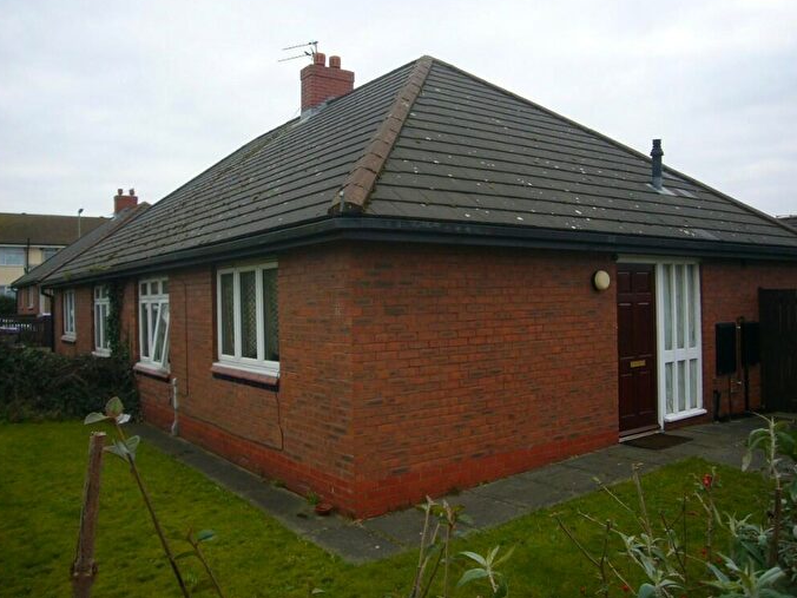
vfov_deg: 48.2
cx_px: 398
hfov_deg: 61.7
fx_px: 668
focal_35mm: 29
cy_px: 292
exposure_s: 1/200
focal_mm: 4.6
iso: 80
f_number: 2.8
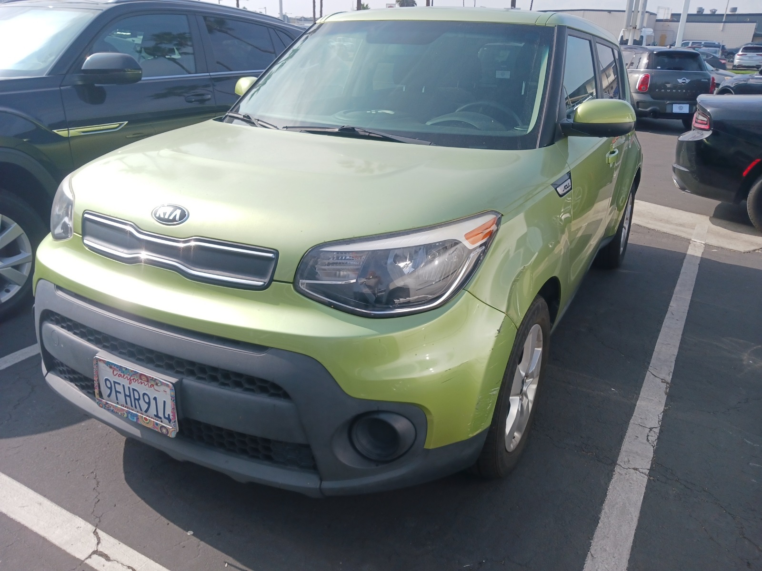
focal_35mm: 27
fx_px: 594
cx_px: 381
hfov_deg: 65.3
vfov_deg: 51.4
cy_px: 286
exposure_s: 1/262
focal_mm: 4
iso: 20
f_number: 1.8
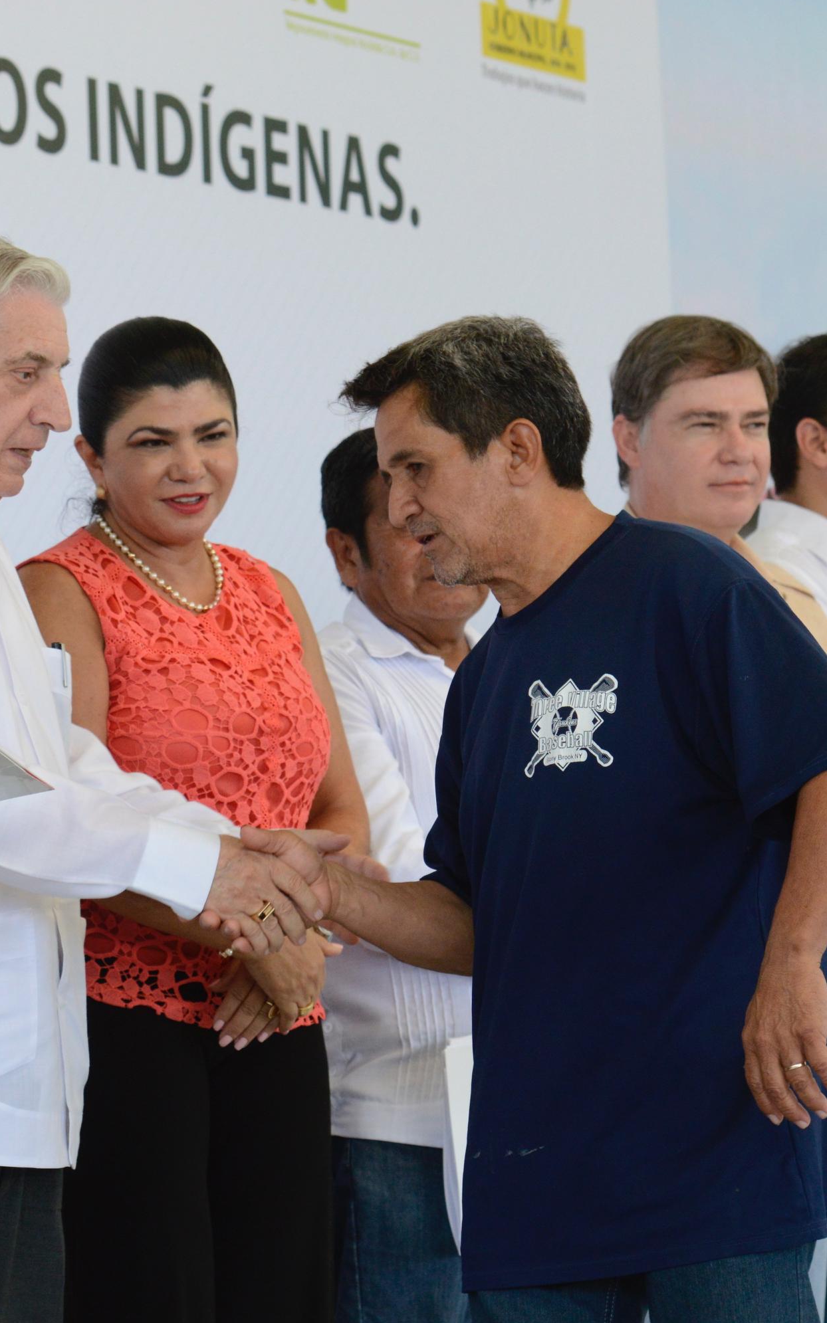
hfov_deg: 7.3
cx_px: -45
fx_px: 6492
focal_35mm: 180
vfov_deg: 11.6
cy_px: 659
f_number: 5.6
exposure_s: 1/250
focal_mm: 78
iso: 800
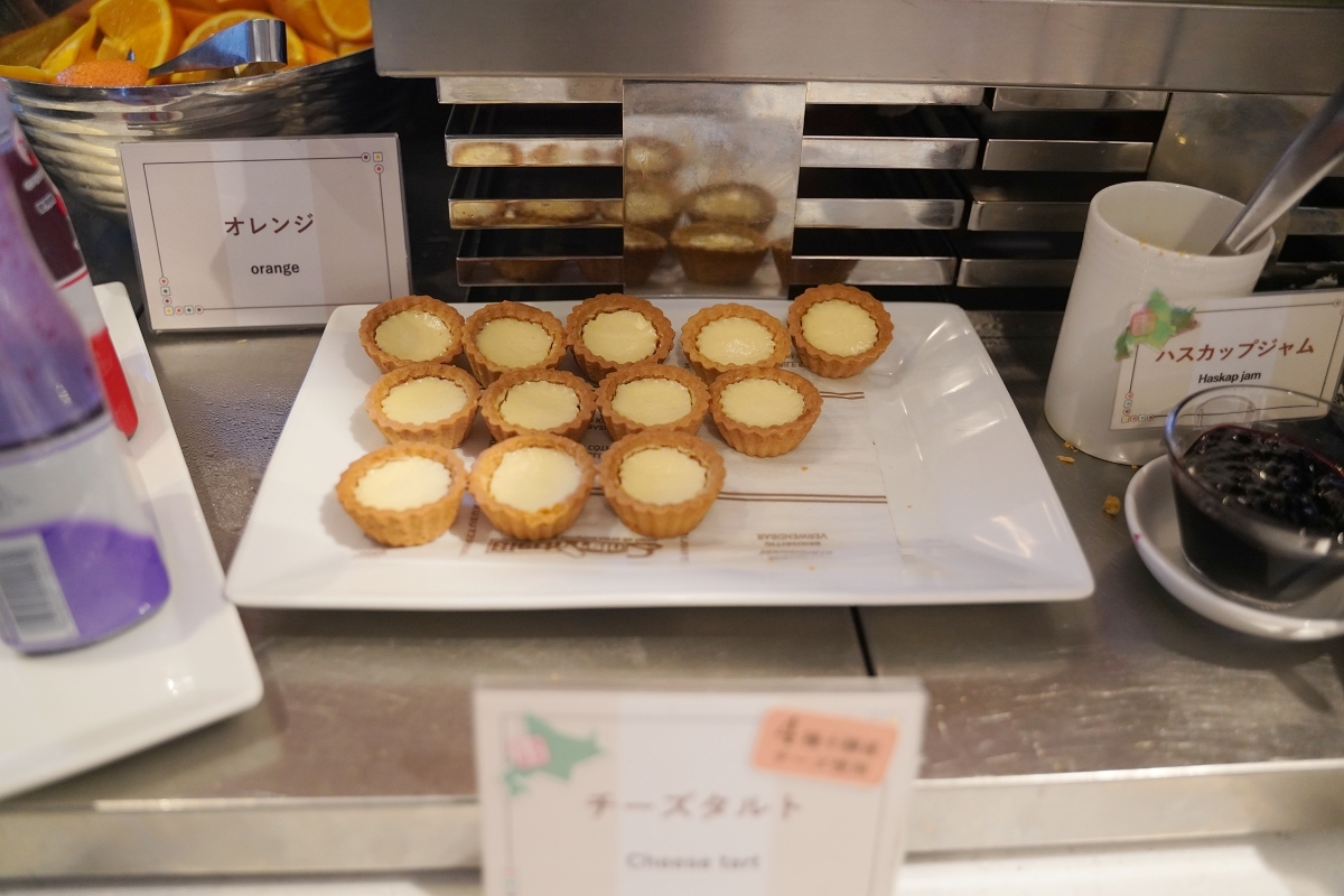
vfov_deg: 45.0
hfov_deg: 63.7
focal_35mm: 29
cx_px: 672
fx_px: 1083
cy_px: 448
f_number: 2.8
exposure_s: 1/160
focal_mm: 29
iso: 2000
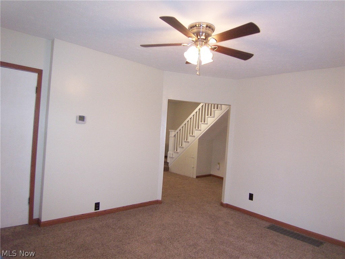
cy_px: 130
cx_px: 172
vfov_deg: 58.9
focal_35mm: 23
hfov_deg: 73.9
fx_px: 229
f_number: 2.8
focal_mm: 3.8
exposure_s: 1/30
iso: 200
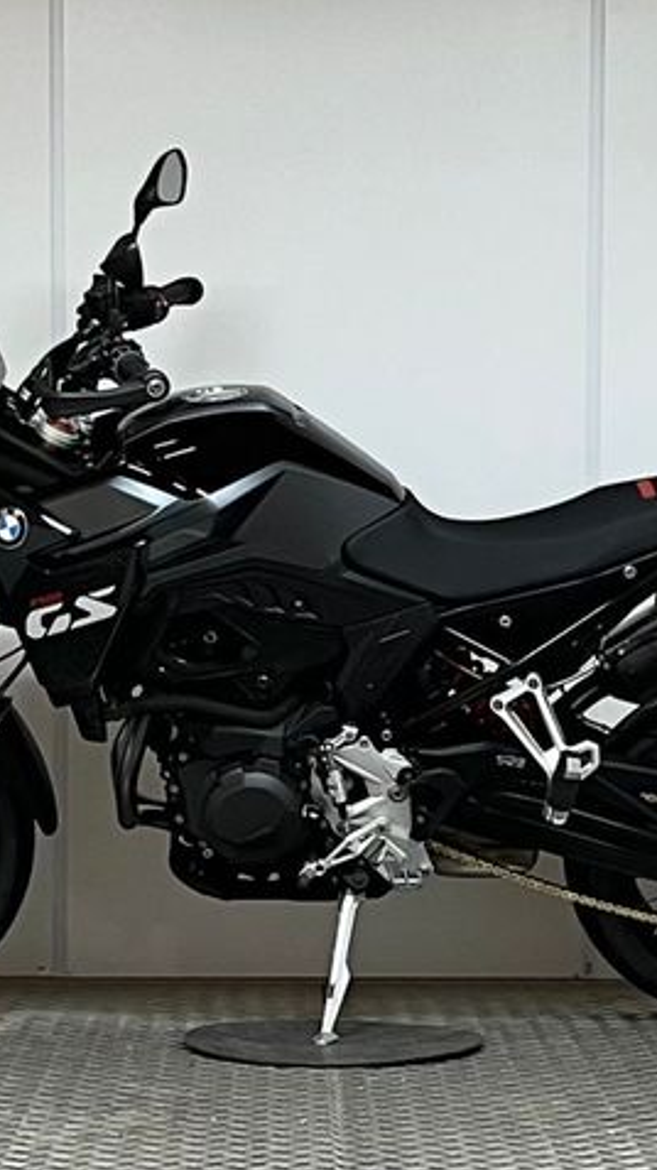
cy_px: 584
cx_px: 324
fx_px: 1178
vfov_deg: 52.8
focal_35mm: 38
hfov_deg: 31.2
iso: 80
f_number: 1.5
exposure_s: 1/50
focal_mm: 5.7
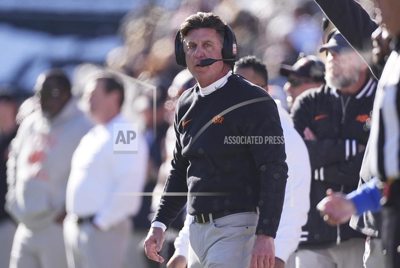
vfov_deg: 1.5
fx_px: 10310
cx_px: 200
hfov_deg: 2.2
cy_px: 133
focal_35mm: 927
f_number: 4
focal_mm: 600
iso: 400
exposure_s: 1/1600
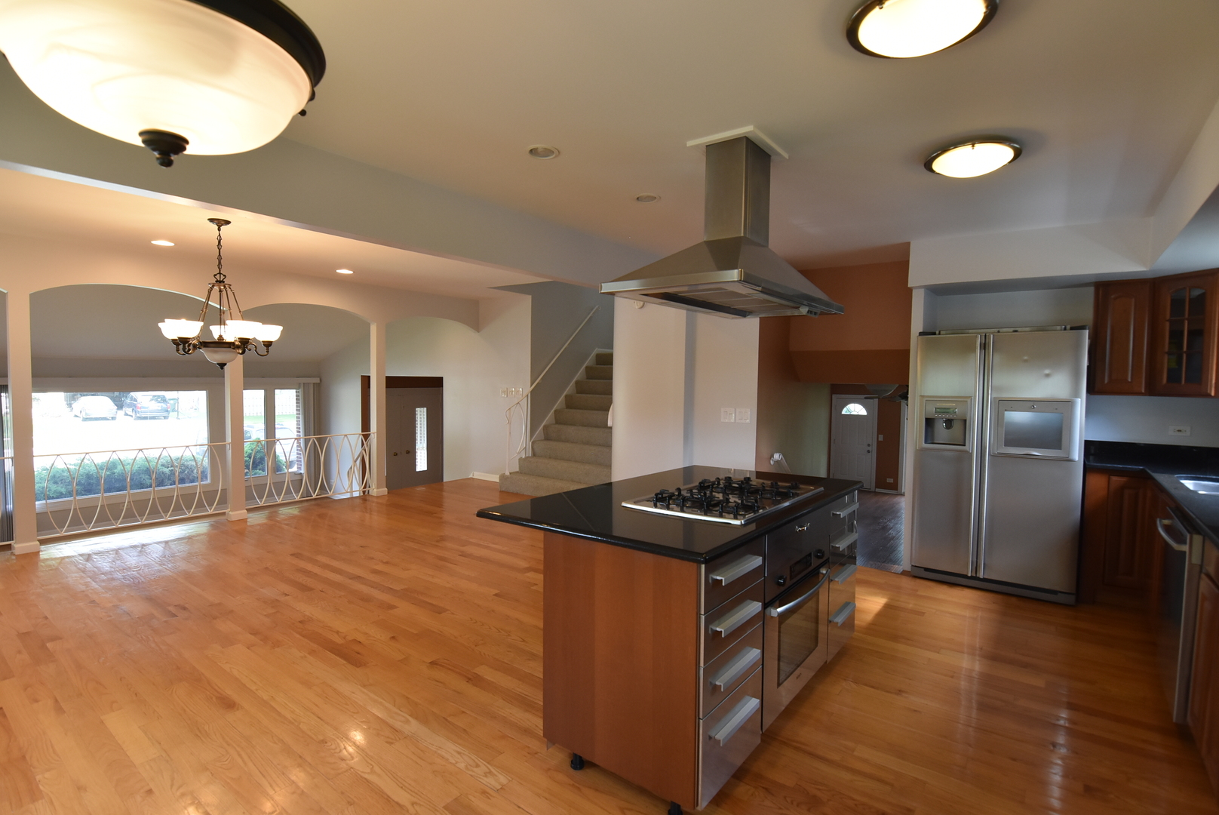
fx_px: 559
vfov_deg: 72.2
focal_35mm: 16
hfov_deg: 94.9
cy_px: 408
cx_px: 610
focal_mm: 11
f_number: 5
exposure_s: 1/100
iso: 800
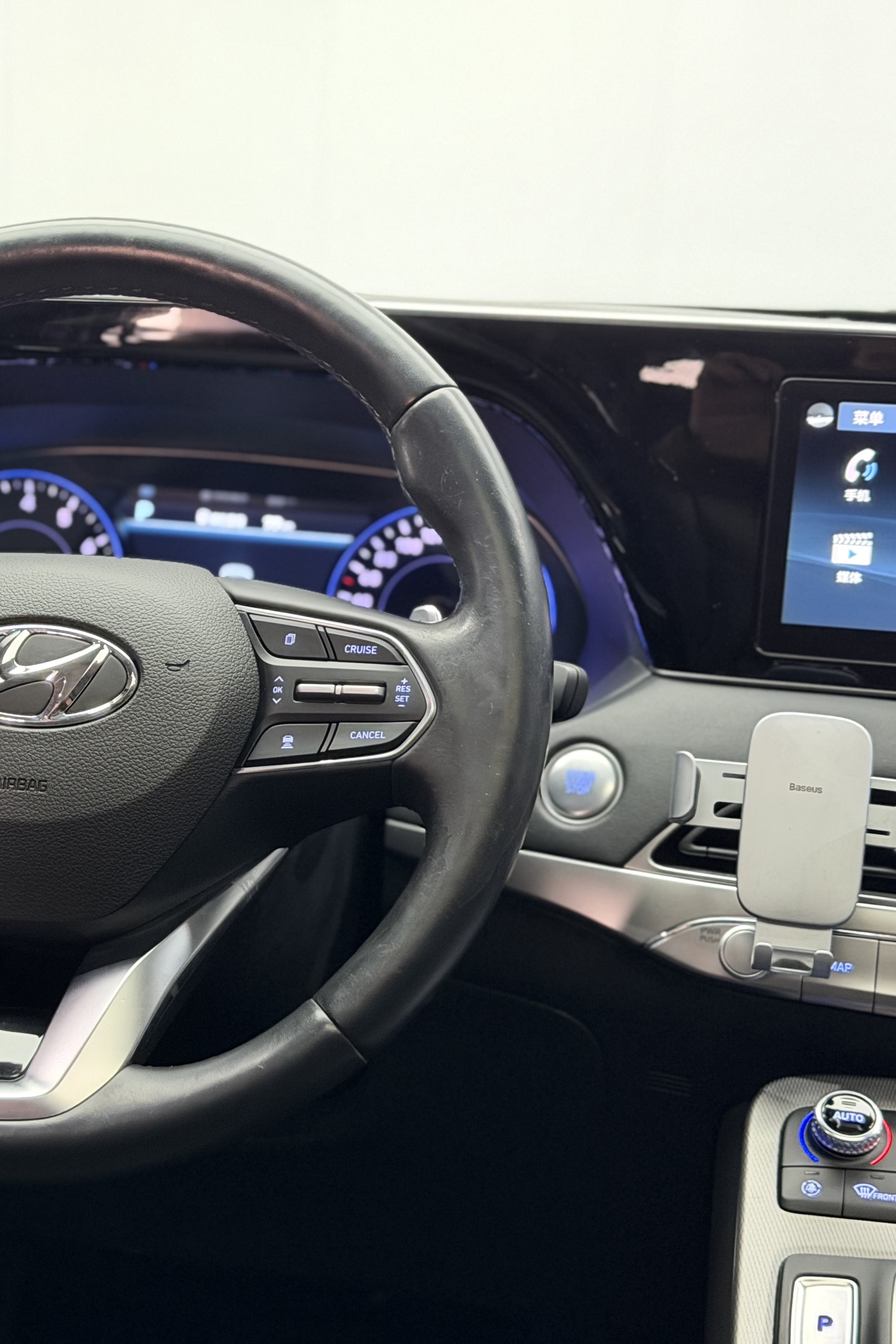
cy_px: 669
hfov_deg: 20.0
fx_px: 2501
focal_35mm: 67
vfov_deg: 30.1
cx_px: 137
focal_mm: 6.76
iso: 500
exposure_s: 1/33
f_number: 1.78
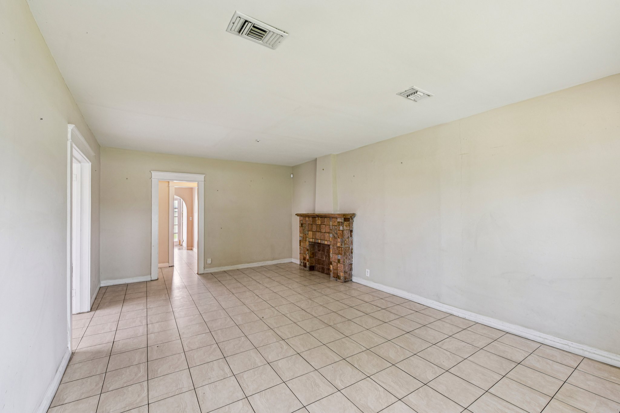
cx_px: 310
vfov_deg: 81.2
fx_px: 241
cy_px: 206
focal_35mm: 14
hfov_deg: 104.3
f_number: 8
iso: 400
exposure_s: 1/6
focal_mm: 14
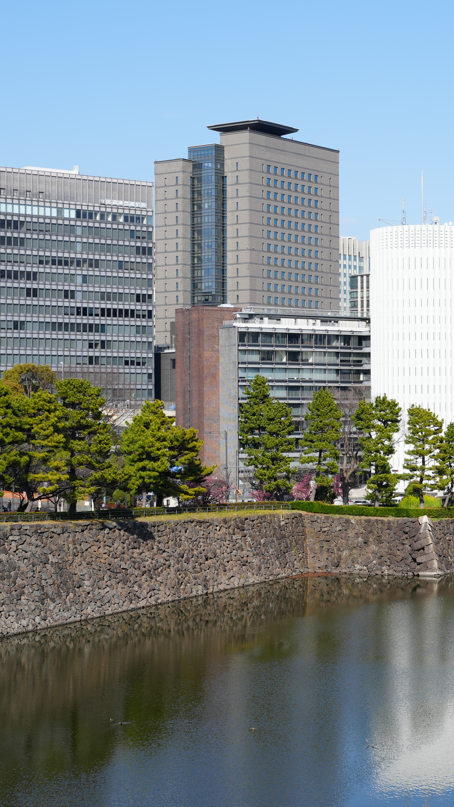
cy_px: 404
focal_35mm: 79
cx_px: 450
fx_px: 1691
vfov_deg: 26.9
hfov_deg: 15.0
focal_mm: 50
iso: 100
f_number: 10
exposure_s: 1/160
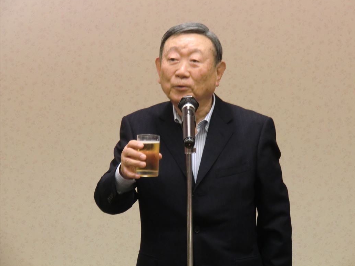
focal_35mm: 110
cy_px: 129
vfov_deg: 13.5
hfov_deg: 17.9
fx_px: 1128
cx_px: 185
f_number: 5
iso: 400
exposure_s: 1/20
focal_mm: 18.8
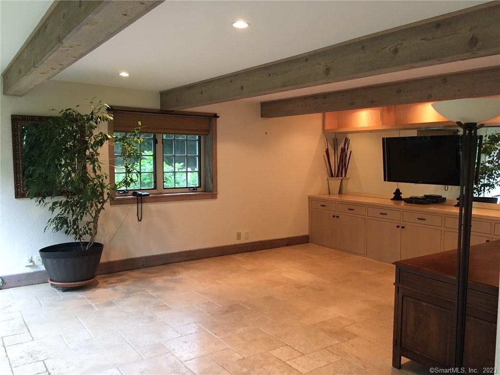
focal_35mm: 29
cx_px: 250
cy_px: 188
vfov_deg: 48.2
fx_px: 419
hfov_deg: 61.7
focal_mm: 4.15
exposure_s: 1/30
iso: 160
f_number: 2.2
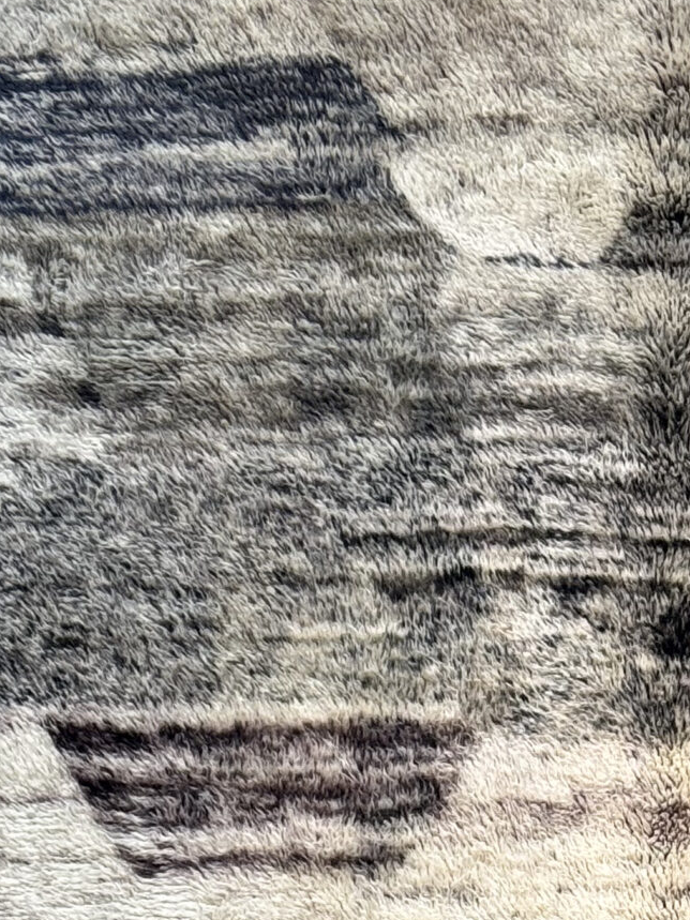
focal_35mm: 143
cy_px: 1115
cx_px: 640
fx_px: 3801
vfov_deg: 13.4
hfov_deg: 10.3
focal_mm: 6.76
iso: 80
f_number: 1.78
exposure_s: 1/50
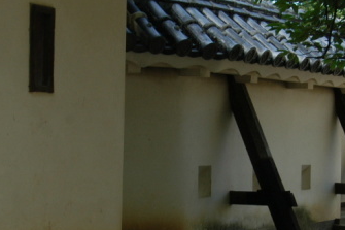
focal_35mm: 110
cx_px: 209
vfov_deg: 12.4
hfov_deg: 18.6
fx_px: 1054
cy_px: 148
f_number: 6.3
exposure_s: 1/160
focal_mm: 24
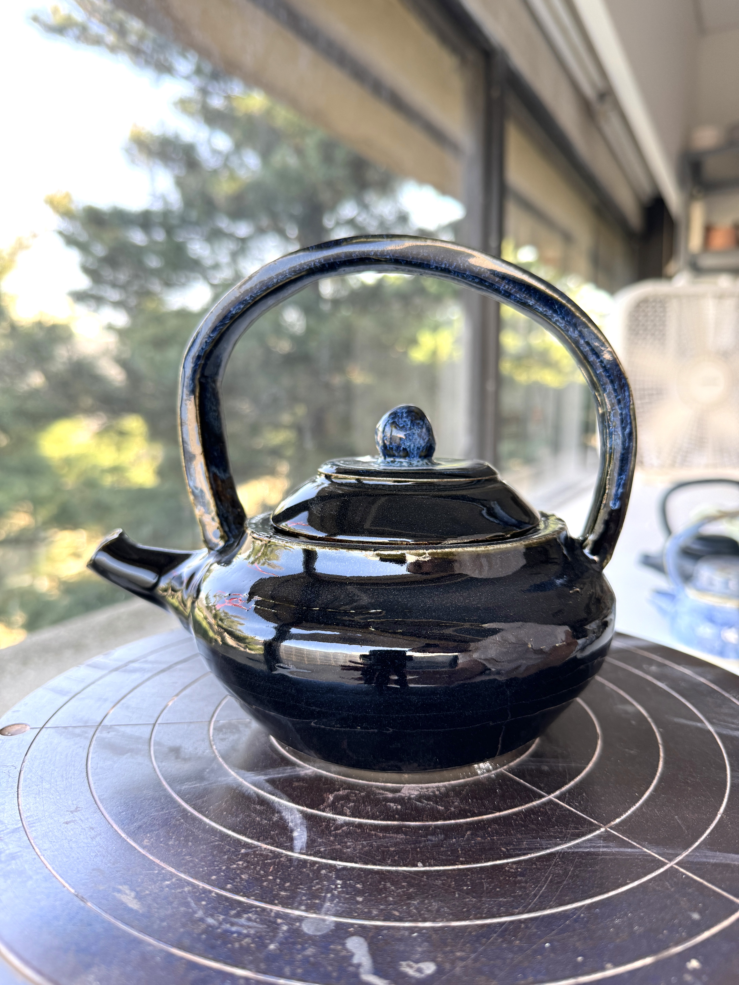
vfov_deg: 71.6
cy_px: 492
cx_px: 370
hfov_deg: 56.8
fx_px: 683
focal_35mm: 24
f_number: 1.78
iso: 200
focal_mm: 6.76
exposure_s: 1/121
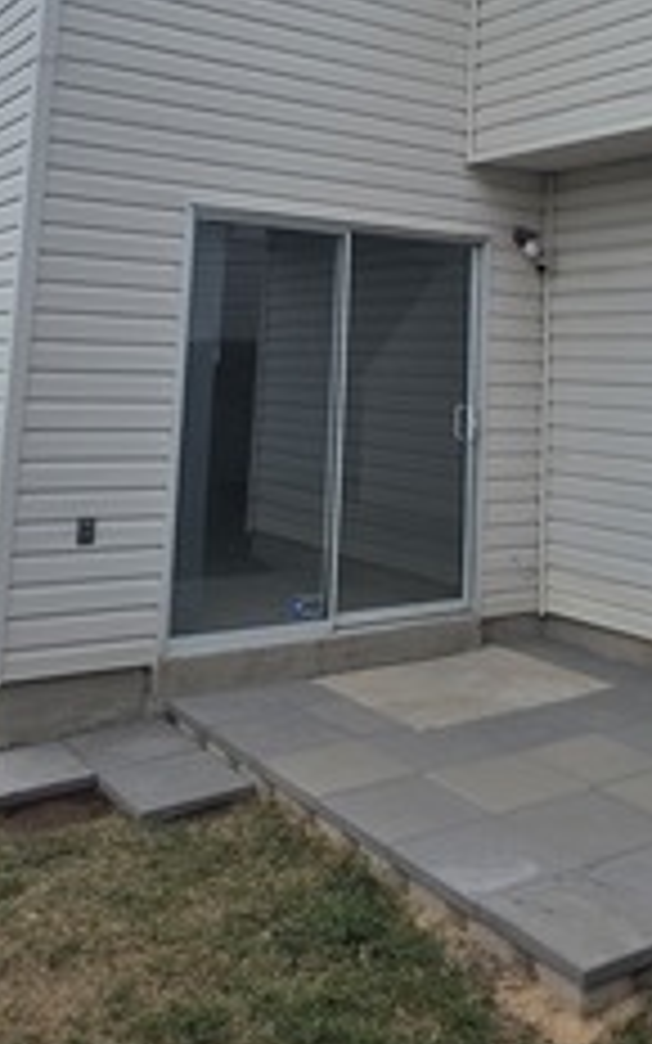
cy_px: 166
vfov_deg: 47.8
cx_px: 445
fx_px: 1080
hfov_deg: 33.2
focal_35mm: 38
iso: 40
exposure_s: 1/3677
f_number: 1.9
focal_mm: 2.2
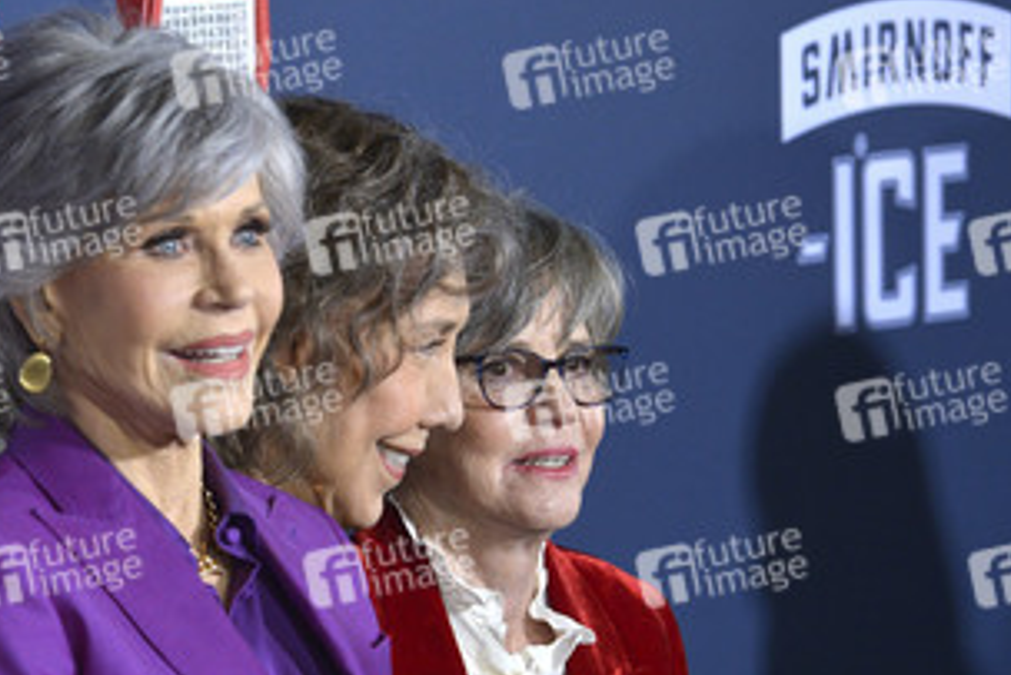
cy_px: 485
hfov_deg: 7.0
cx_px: 299
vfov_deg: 4.6
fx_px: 8316
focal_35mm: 296
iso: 2000
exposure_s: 1/320
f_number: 6.3
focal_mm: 200
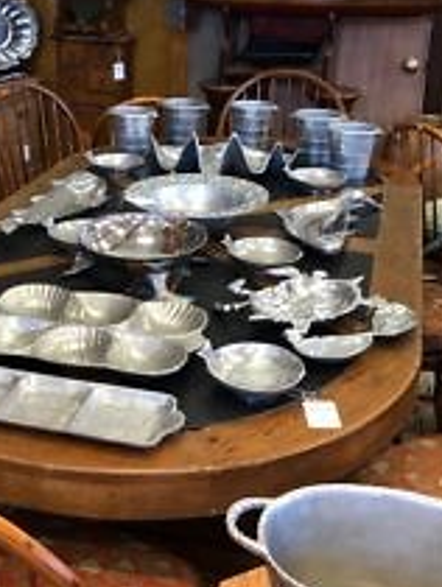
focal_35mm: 54
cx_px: 165
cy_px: 242
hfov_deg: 27.0
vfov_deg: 35.4
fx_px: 917
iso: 50
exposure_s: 1/15
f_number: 1.8
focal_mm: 4
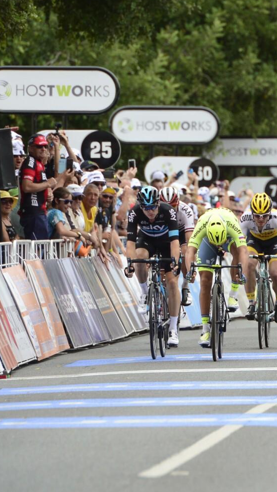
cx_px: 362
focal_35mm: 678
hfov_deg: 1.8
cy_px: 241
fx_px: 8850
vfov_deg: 3.2
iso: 1000
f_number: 8
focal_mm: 400
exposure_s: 1/1000
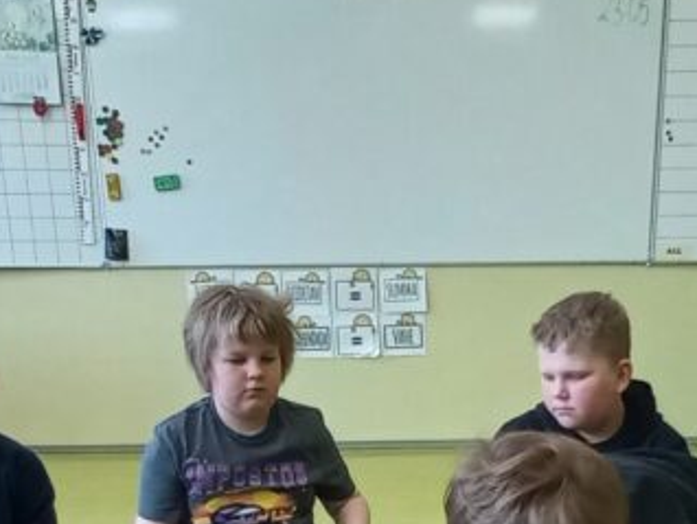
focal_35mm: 49
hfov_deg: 38.7
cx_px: 419
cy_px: 675
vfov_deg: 25.7
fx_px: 987
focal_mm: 1.42
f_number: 2.2
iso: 64
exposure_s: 1/50
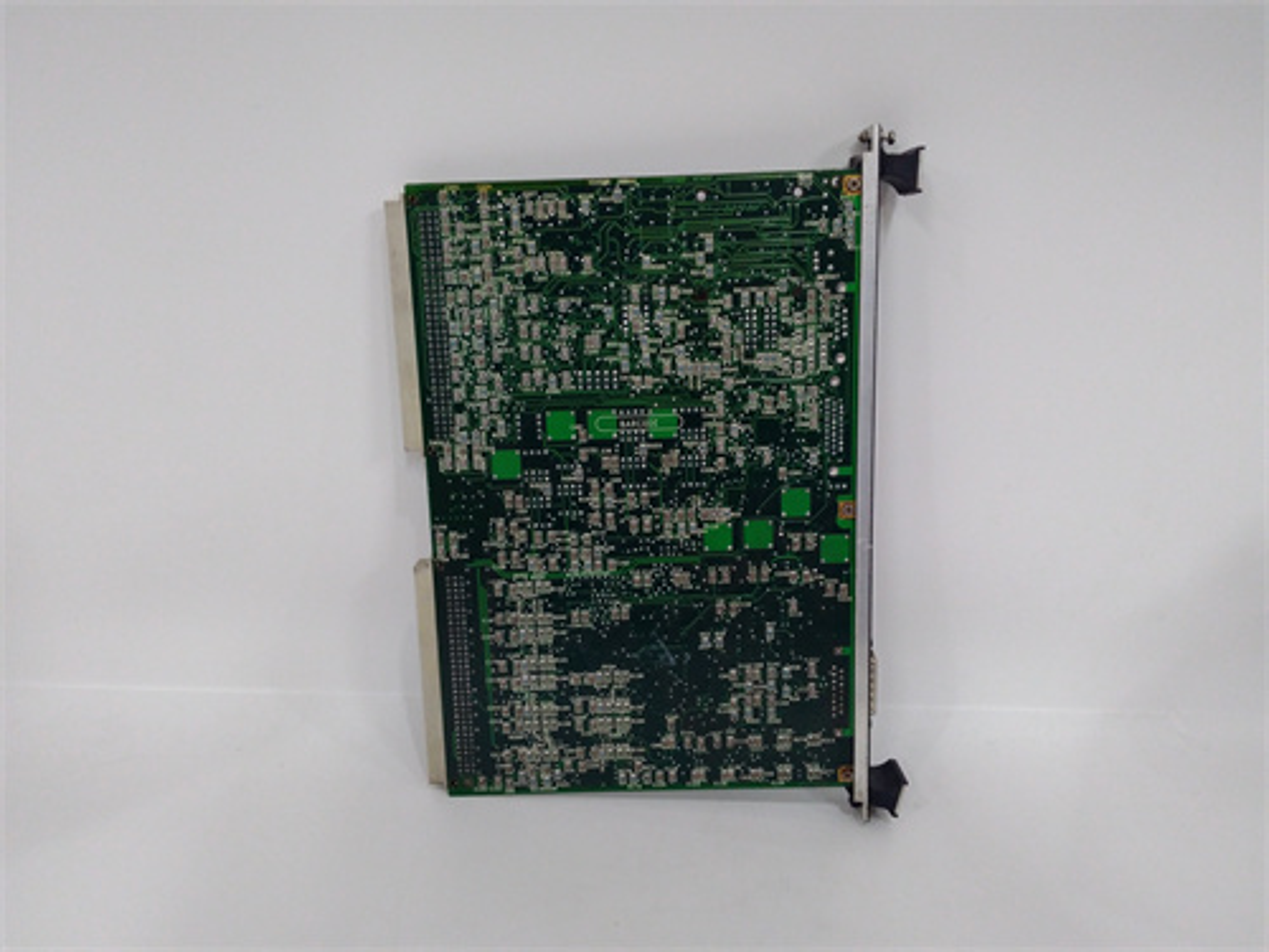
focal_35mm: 27
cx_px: 634
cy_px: 476
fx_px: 990
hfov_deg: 65.3
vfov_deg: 51.4
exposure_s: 1/33
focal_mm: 3.79
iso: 285
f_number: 2
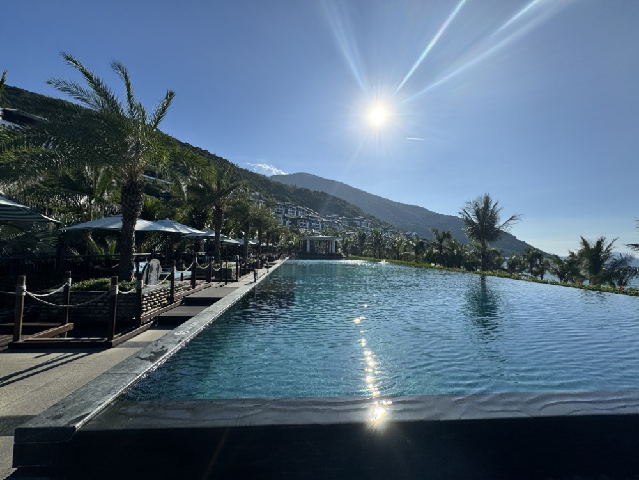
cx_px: 320
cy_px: 240
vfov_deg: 85.7
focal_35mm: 14
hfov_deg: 102.1
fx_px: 258
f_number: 2.2
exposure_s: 1/3906
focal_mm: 2.22
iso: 40
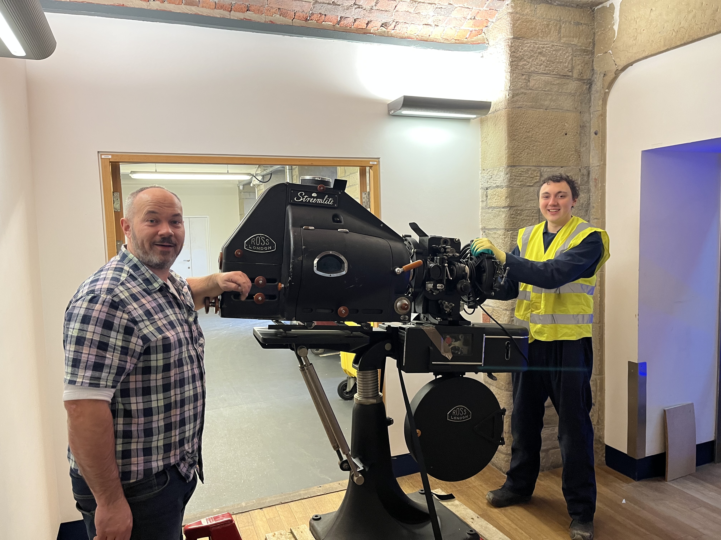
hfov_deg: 67.3
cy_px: 270
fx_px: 542
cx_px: 360
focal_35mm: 26
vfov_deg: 53.1
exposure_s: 1/50
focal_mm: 5.1
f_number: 1.6
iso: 125
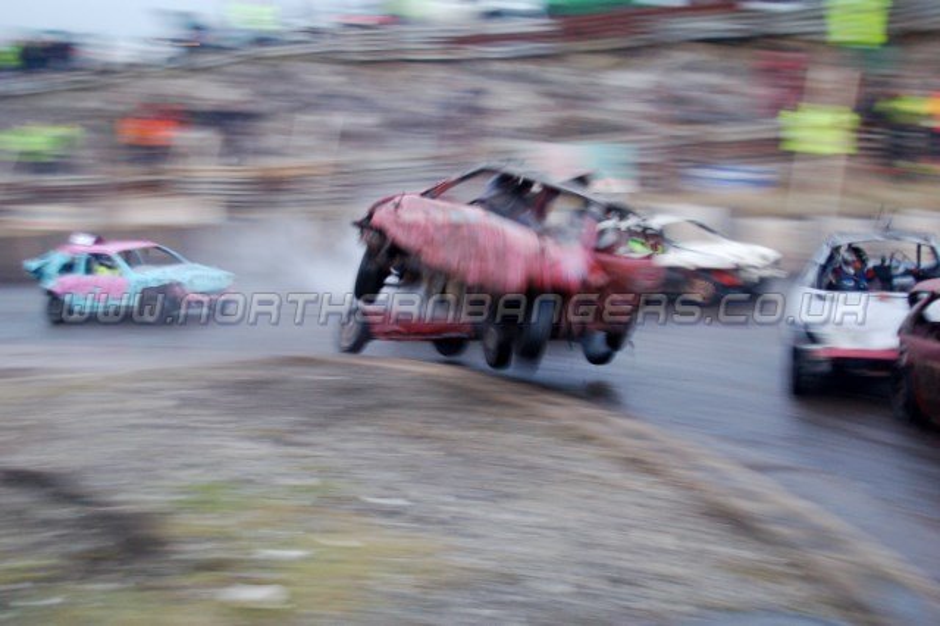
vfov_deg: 28.9
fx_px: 1213
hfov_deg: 42.3
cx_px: 470
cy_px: 313
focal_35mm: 46
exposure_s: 1/15
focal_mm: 31
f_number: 4.5
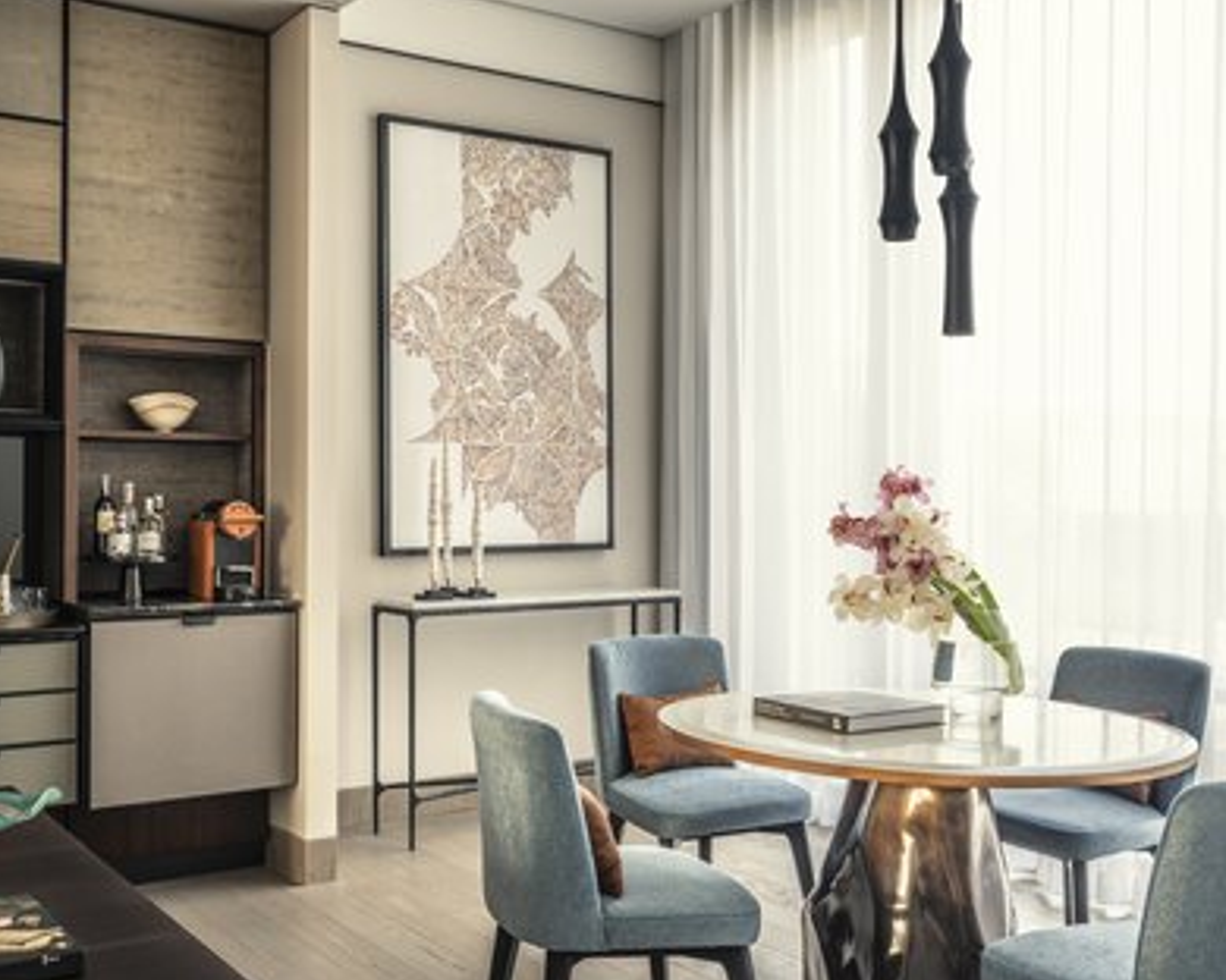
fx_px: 1343
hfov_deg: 48.9
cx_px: 528
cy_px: 490
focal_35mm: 37
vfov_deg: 40.1
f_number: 11
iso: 100
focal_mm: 32
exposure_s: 2.5
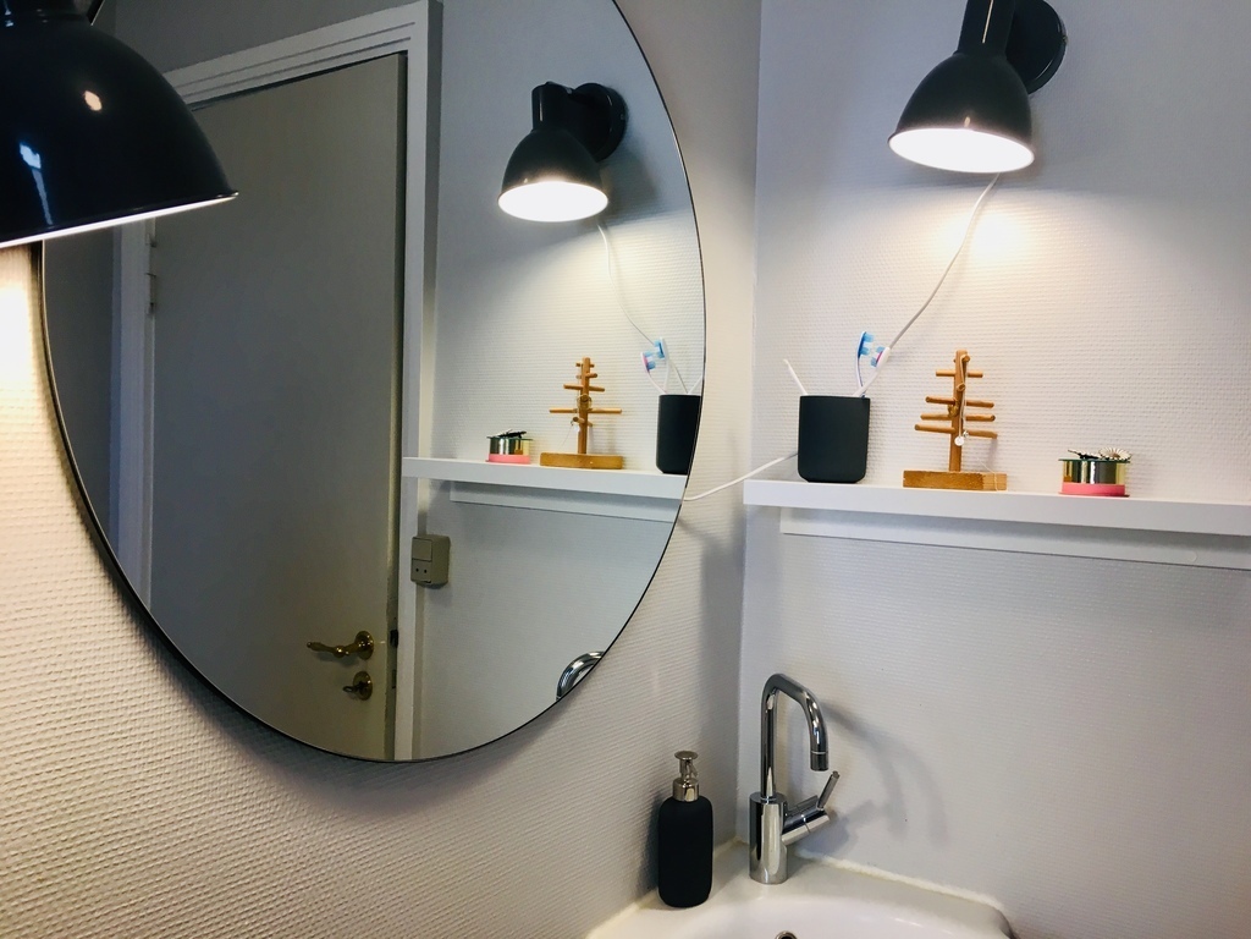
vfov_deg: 48.2
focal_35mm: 29
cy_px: 470
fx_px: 1048
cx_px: 626
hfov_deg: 61.7
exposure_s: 1/33
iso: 32
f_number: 2.2
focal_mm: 4.15
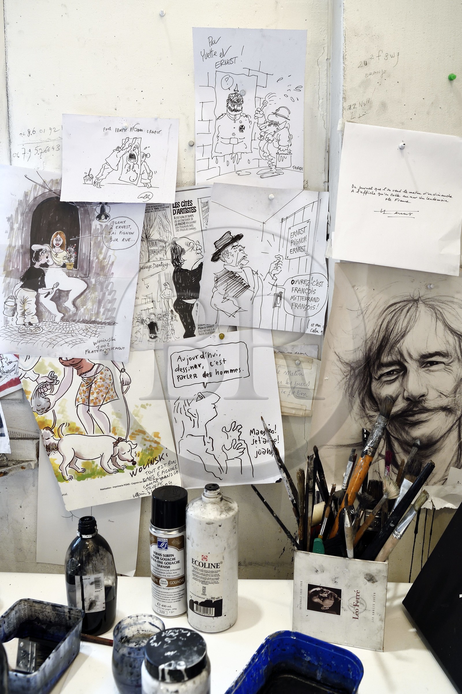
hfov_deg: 46.4
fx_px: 539
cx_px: 231
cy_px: 347
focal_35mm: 28
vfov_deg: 65.5
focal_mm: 28
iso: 1600
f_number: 5.6
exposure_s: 1/30
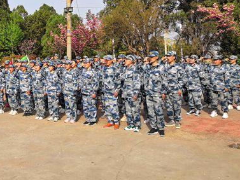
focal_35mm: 43
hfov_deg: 42.6
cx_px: 62
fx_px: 298
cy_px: 59
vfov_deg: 33.3
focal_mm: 3.95
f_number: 1.8
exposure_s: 1/1016
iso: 50
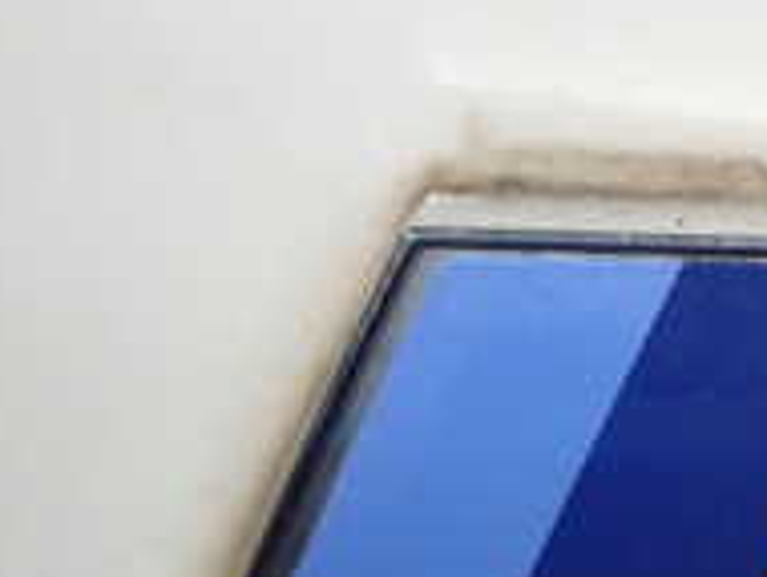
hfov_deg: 10.5
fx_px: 4060
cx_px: 1118
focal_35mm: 183
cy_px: 541
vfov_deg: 8.1
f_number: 3.5
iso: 320
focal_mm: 10.35
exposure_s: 1/60
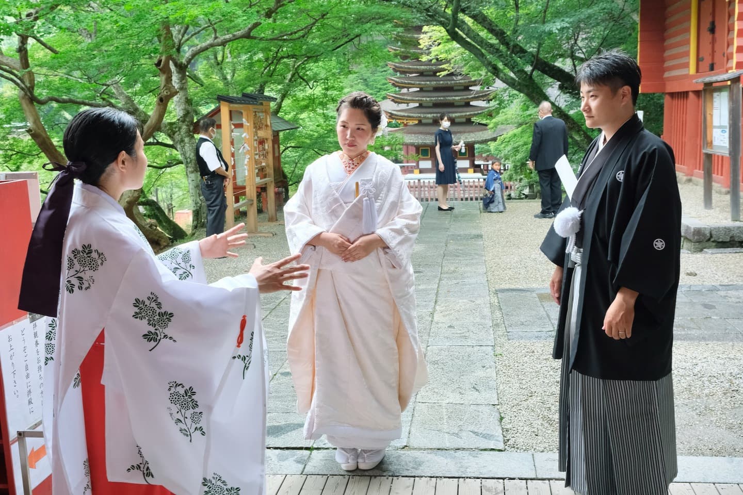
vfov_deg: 37.9
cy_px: 248
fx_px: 722
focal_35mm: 35
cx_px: 372
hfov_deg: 54.4
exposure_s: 1/125
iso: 1600
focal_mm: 23.5
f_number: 6.4
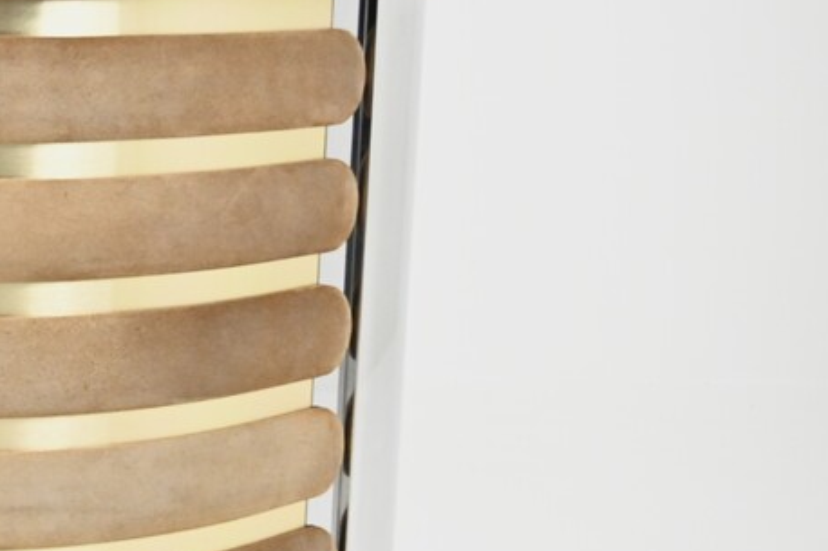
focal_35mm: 77
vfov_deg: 17.8
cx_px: -193
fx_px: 1762
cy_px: 289
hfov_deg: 23.8
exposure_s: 1/125
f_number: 3.5
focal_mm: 19.5
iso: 2500
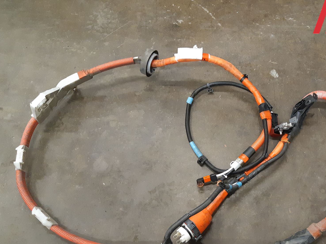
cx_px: 223
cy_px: 165
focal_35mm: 36
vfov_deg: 39.1
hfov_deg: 50.3
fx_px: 339
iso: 320
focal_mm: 3.93
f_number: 1.7
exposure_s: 1/50
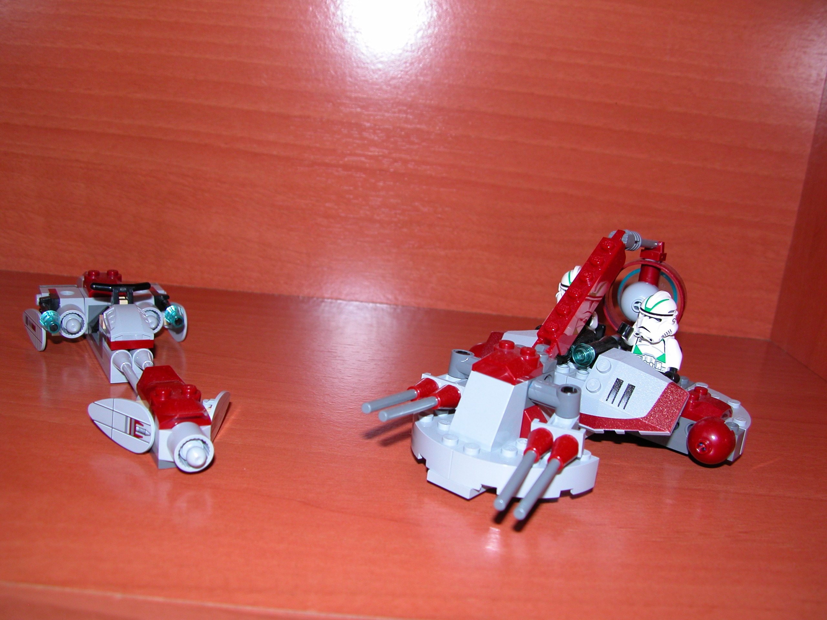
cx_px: 414
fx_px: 812
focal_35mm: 34
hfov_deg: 54.0
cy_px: 310
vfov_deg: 41.8
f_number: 2.8
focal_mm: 8.9
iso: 100
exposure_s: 1/60
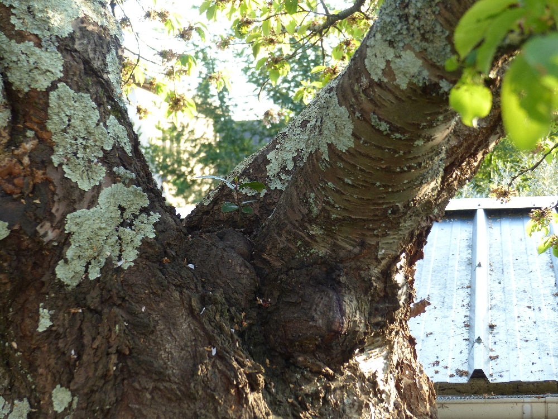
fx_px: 1467
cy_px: 210
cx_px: 279
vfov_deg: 16.2
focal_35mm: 91
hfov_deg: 21.5
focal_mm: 16.4
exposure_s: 1/60
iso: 100
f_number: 2.8
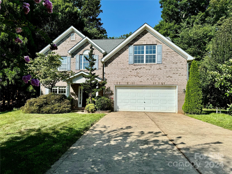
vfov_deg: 56.8
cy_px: 87
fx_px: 161
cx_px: 116
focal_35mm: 24
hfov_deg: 71.6
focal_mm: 6.76
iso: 80
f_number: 1.78
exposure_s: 1/5814
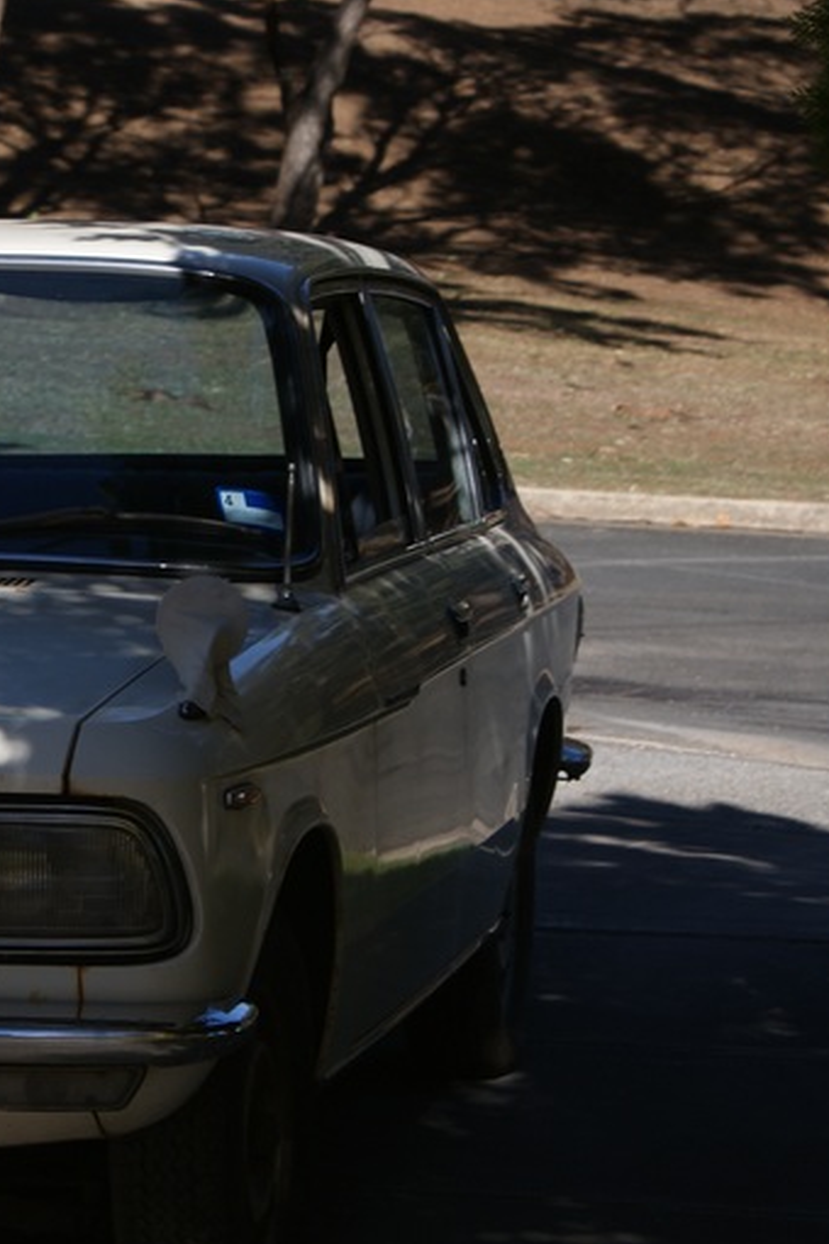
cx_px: -61
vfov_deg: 12.0
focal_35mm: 171
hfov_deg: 8.0
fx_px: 5906
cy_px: 666
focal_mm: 60
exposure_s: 1/250
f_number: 9
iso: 100
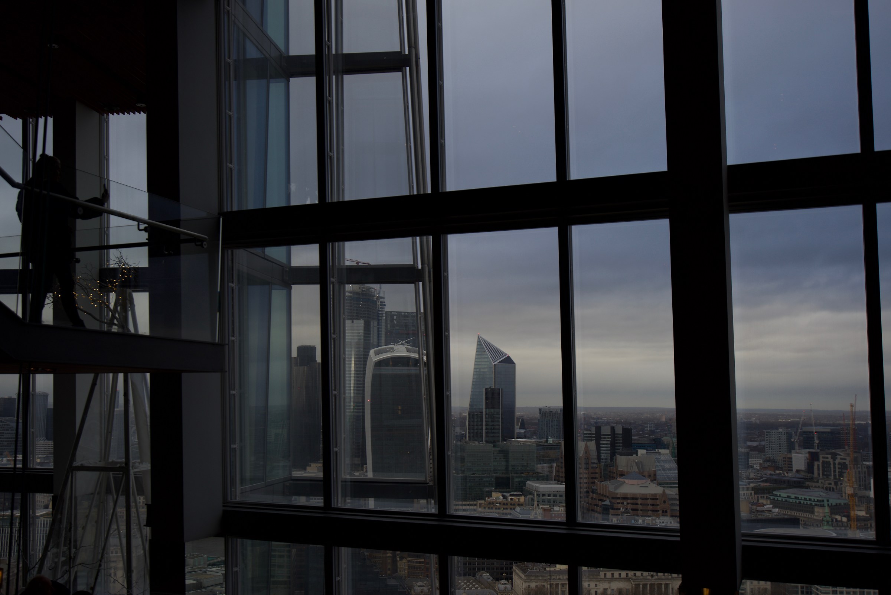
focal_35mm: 35
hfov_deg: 54.4
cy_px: 298
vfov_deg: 37.9
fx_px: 867
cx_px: 446
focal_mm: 35
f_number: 4.5
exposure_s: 1/160
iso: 64
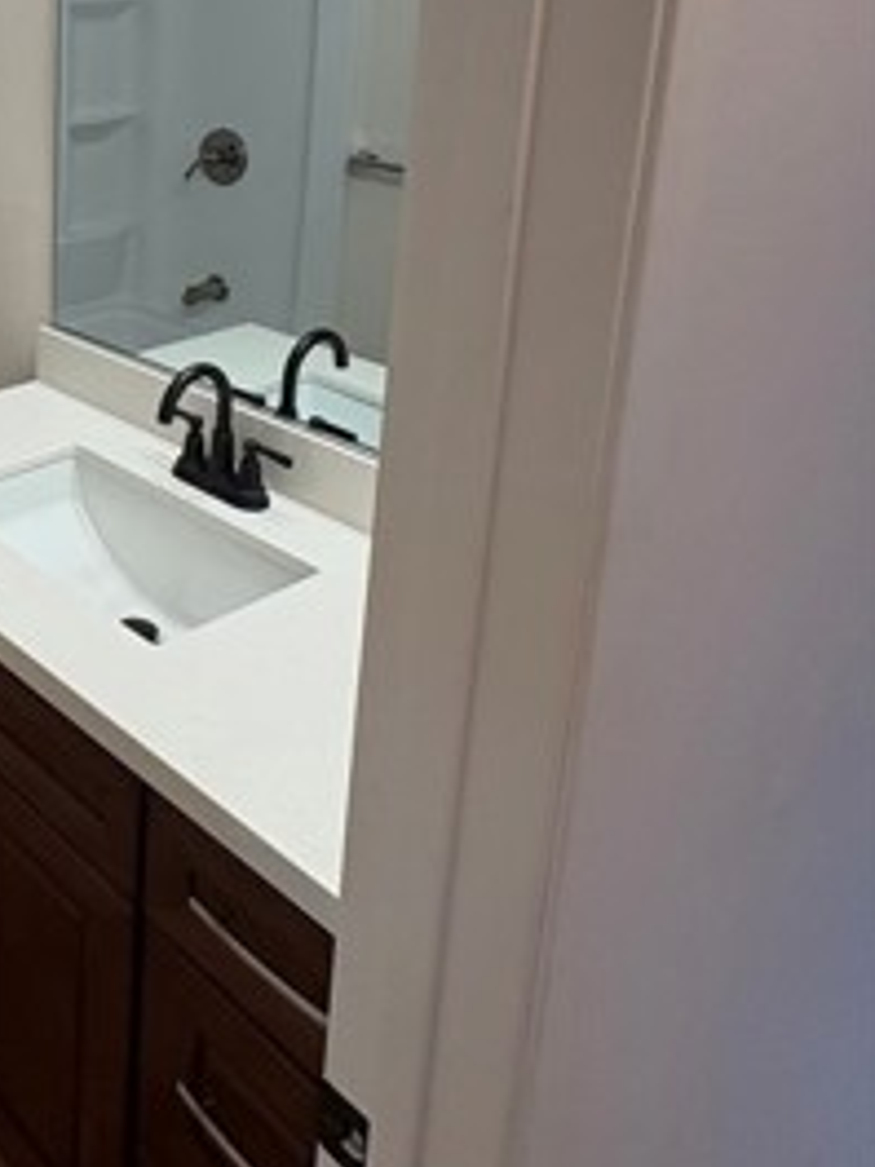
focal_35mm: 34
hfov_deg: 33.9
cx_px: -172
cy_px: 190
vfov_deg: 49.9
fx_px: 1146
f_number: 2.2
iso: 125
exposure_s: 1/120
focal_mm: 2.22
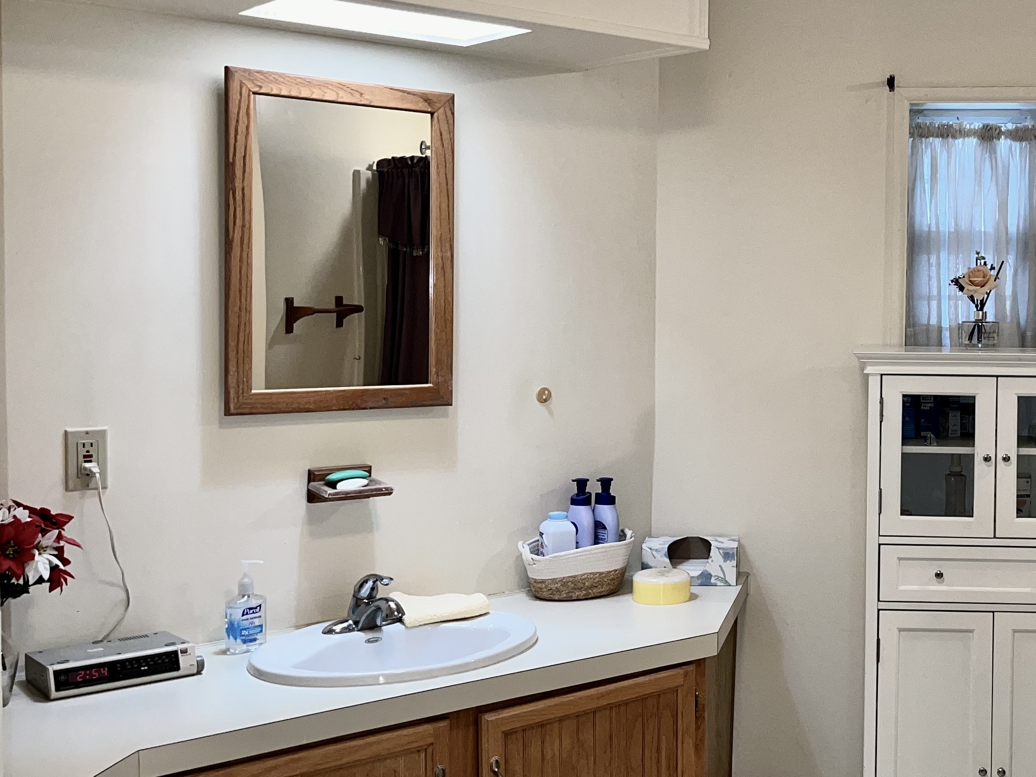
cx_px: 893
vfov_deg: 31.5
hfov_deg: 38.9
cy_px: 338
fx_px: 1377
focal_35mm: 46
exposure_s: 1/29
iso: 64
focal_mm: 5.1
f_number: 1.6
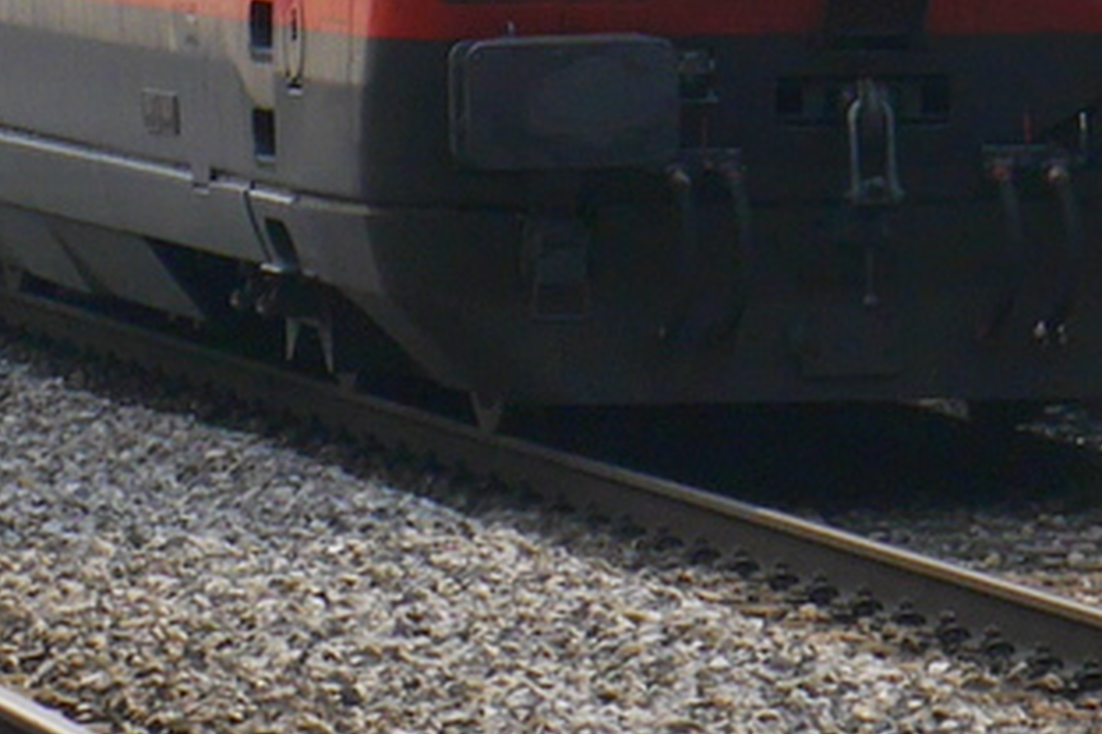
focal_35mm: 308
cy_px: -298
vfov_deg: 4.4
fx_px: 9427
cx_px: 57
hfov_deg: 6.7
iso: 160
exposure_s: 1/250
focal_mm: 42
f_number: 8
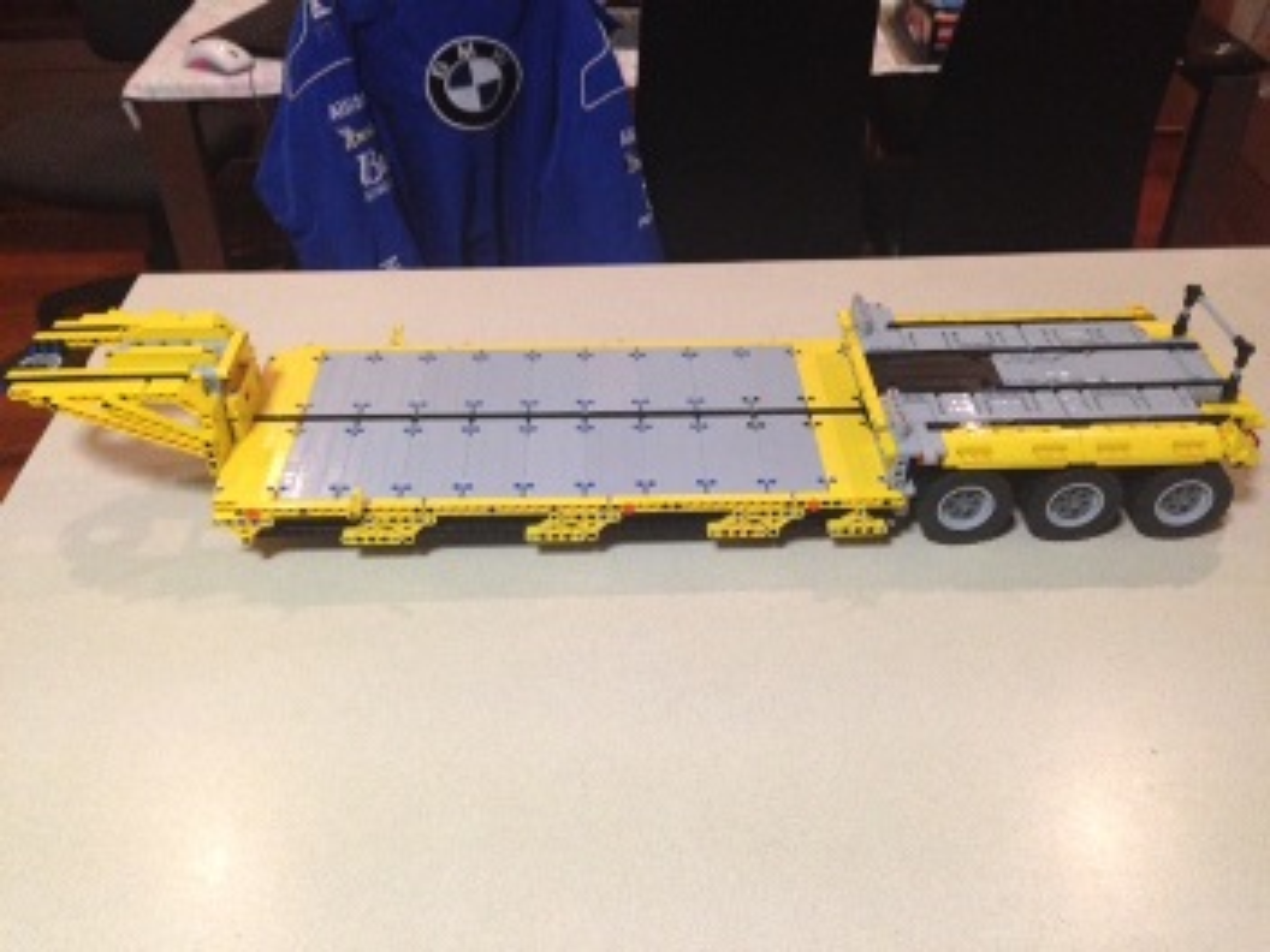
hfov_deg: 55.4
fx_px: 1211
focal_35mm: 33
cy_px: 476
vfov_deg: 42.9
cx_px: 635
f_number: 2.4
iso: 400
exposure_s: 1/15
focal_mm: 4.12
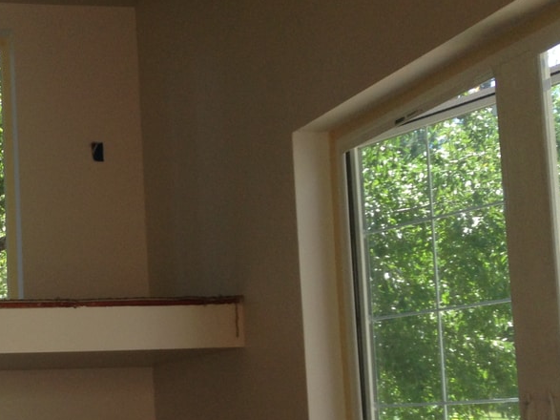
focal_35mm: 75
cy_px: 305
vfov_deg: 19.5
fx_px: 1213
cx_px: -29
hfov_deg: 24.5
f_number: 2.4
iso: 80
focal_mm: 4.13
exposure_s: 1/120
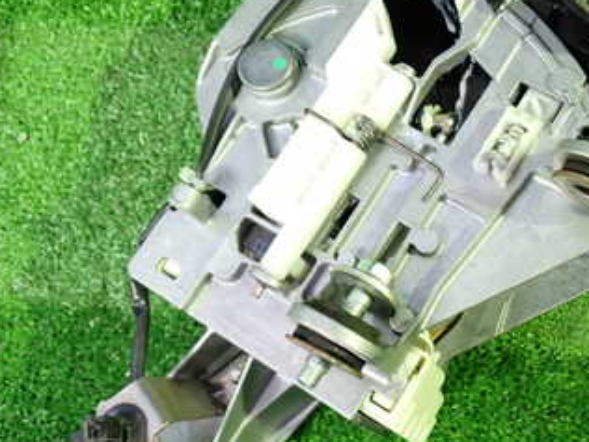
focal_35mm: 57
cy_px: 155
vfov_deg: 25.5
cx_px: 442
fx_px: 970
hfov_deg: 33.1
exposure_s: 1/30
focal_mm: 5.4
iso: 500
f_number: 2.3
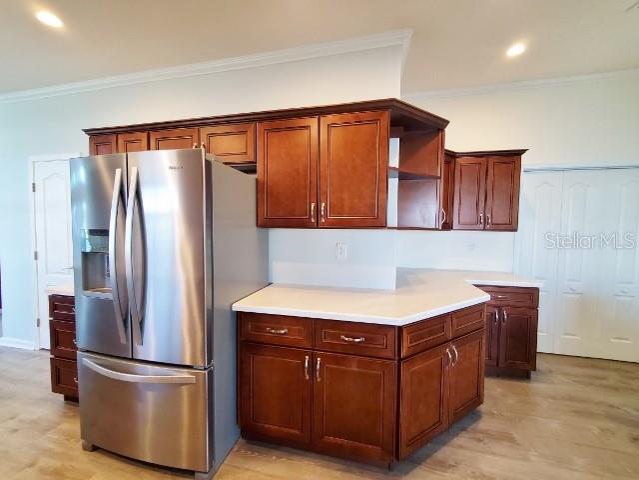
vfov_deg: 89.9
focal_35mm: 13
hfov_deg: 106.2
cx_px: 320
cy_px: 240
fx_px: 240
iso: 320
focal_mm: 1.8
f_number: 2.2
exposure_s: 1/60
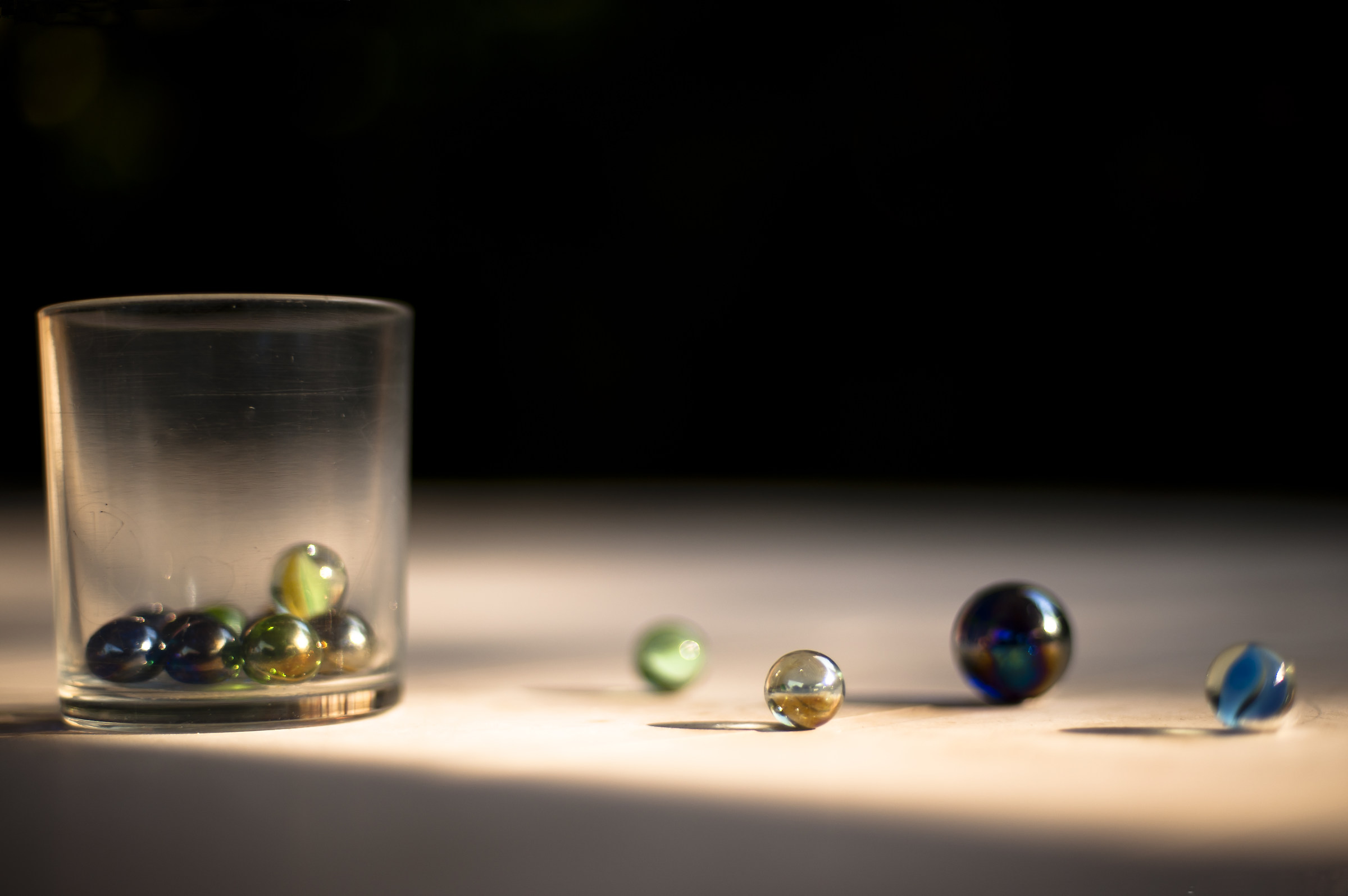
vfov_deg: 26.9
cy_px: 448
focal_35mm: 50
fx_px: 1871
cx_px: 674
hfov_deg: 39.6
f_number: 1.6
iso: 200
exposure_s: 1/6400
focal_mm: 50
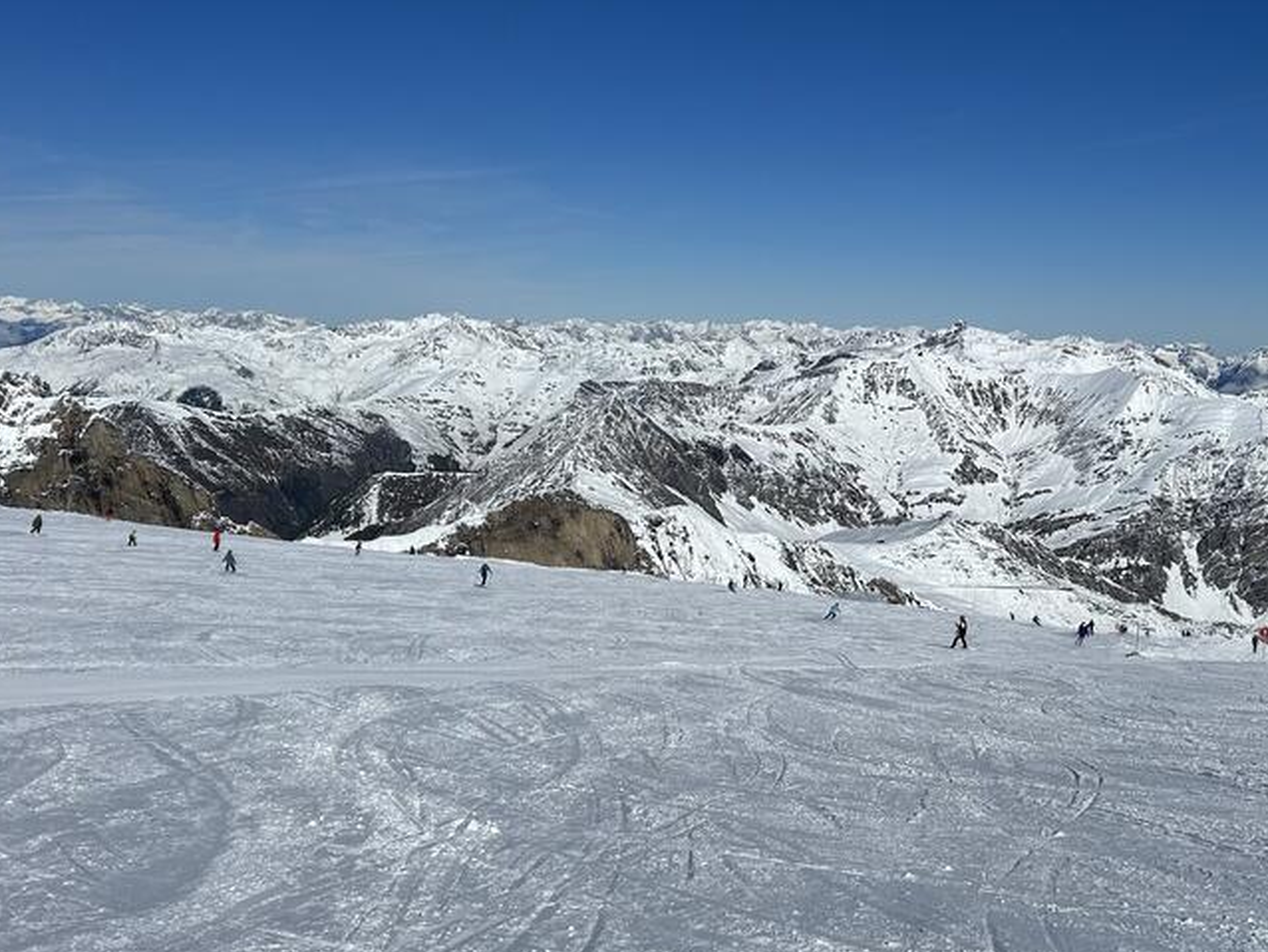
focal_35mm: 42
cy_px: 430
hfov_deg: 44.3
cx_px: 811
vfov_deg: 34.3
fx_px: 1539
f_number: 1.5
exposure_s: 1/16393
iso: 40
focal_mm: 5.7
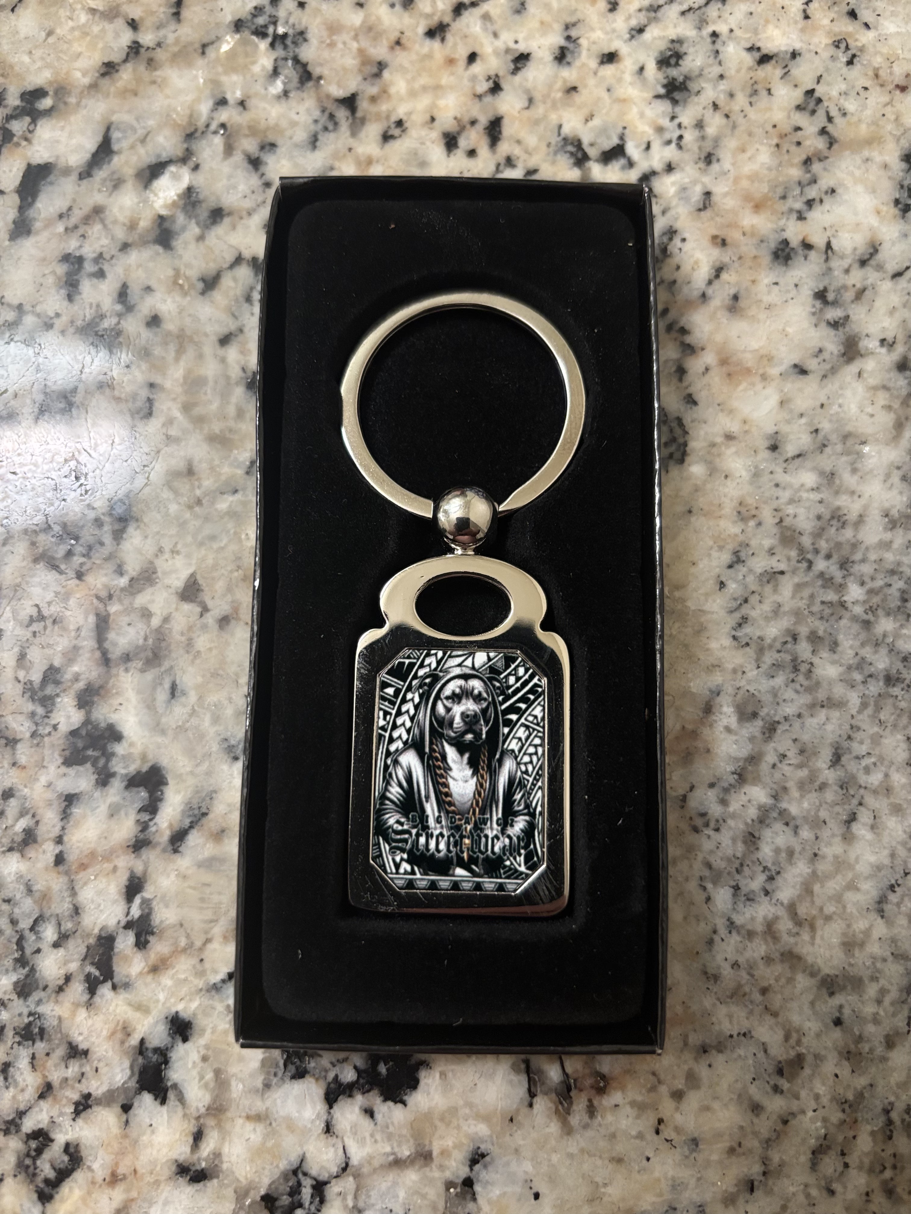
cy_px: 607
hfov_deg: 53.1
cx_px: 456
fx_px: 912
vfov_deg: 67.3
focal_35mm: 26
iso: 250
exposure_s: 1/60
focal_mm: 5.96
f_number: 1.6
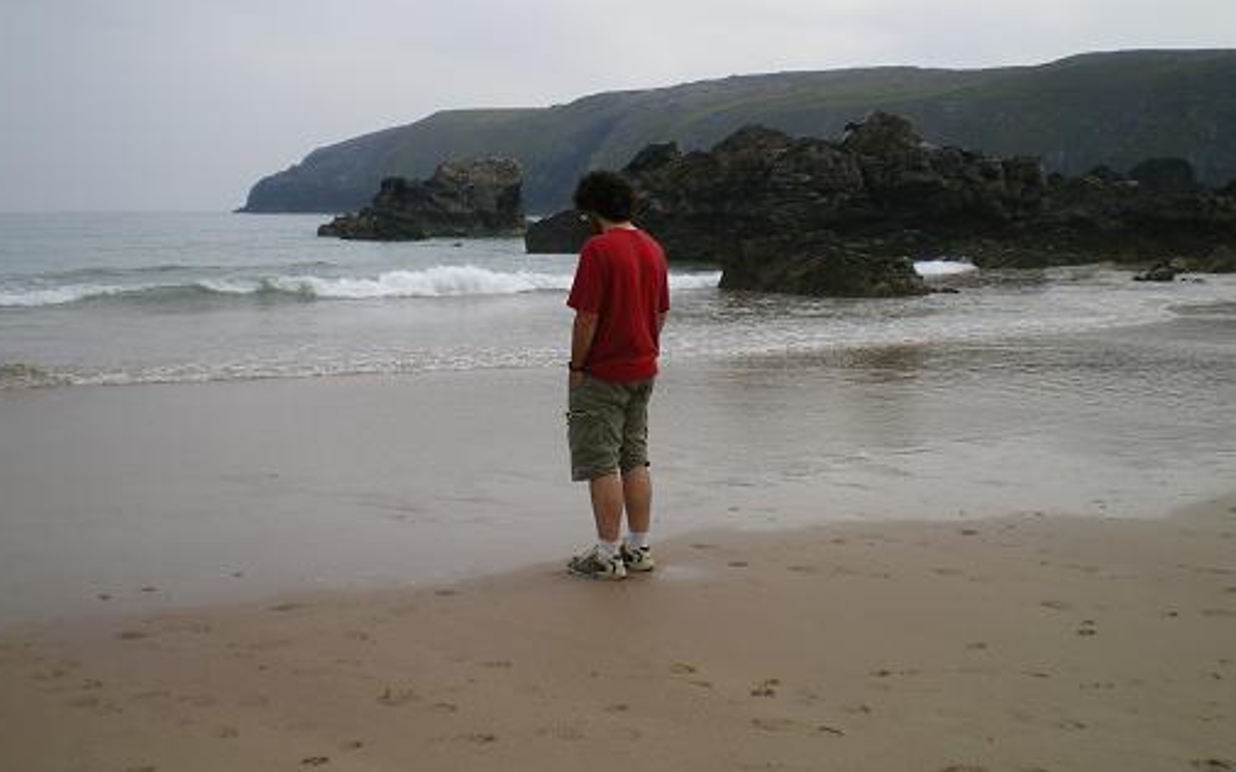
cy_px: 322
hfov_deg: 47.2
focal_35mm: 42
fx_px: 1414
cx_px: 611
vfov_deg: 30.5
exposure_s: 1/500
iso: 64
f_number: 4.6
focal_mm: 6.3
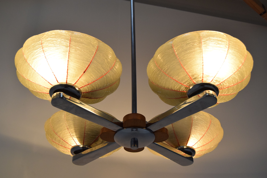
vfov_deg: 29.0
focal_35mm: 46
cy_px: 89
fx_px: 345
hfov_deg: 42.3
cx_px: 134
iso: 1600
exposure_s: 1/160
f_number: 6.3
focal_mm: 31
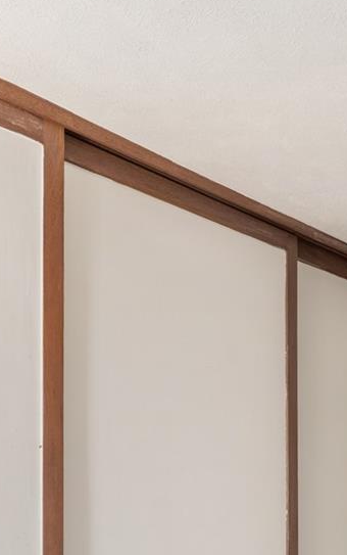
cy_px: 480
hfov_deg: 28.4
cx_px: 360
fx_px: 635
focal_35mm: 42
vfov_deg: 43.8
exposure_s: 1/15
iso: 200
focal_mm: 14
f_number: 9
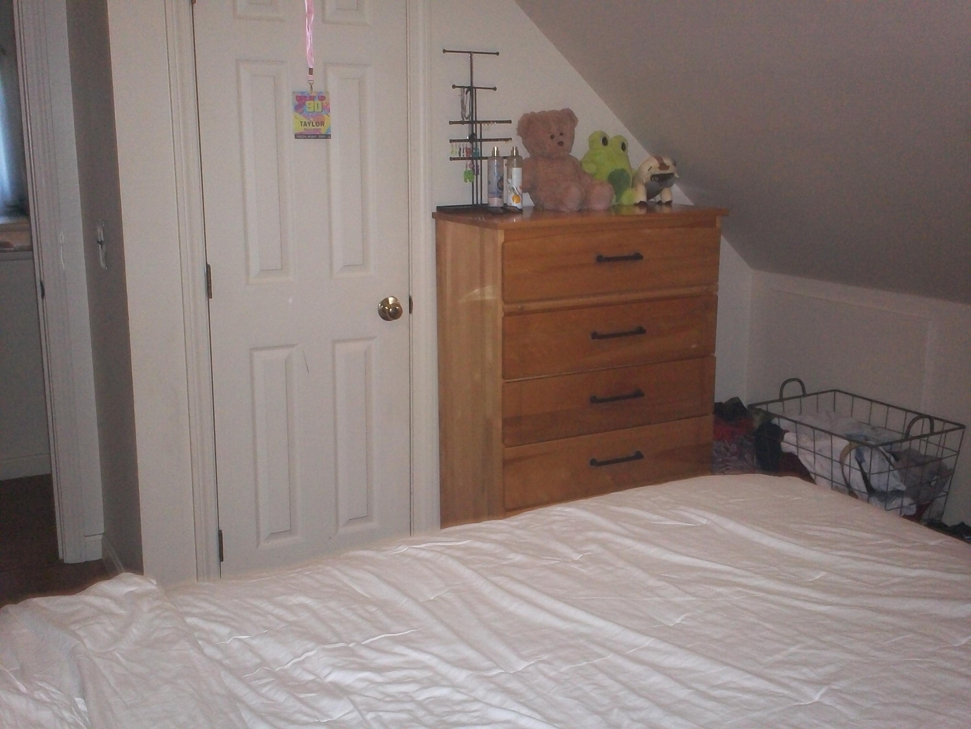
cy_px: 364
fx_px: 1066
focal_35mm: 38
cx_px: 486
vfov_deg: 37.7
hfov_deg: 49.0
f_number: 4.5
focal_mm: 6.3
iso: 250
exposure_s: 1/30
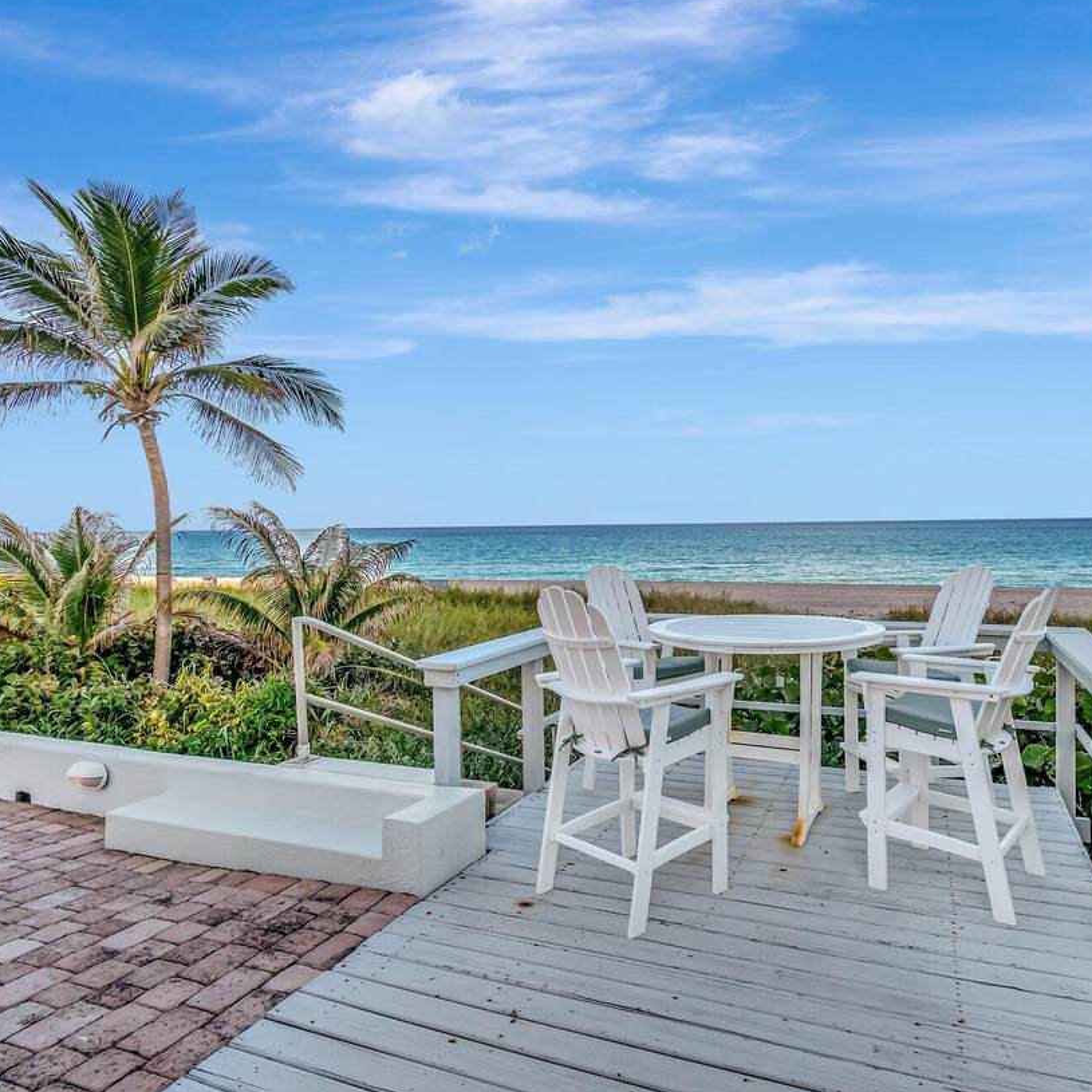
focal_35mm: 20
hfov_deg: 74.2
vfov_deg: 74.8
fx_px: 714
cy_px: 531
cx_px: 639
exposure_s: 1/2500
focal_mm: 10
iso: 1000
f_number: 8
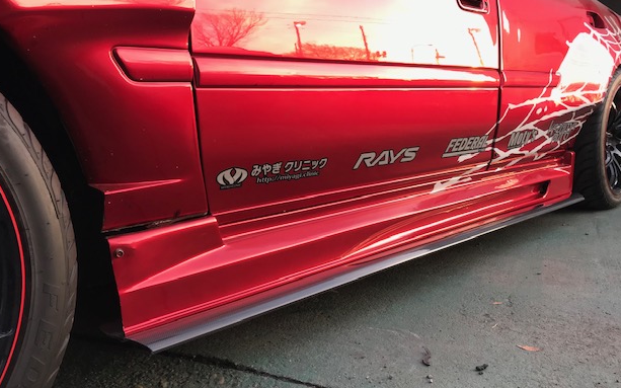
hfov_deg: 61.2
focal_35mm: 31
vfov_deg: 40.6
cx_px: 317
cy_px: 195
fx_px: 525
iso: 40
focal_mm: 3.99
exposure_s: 1/94
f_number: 1.8
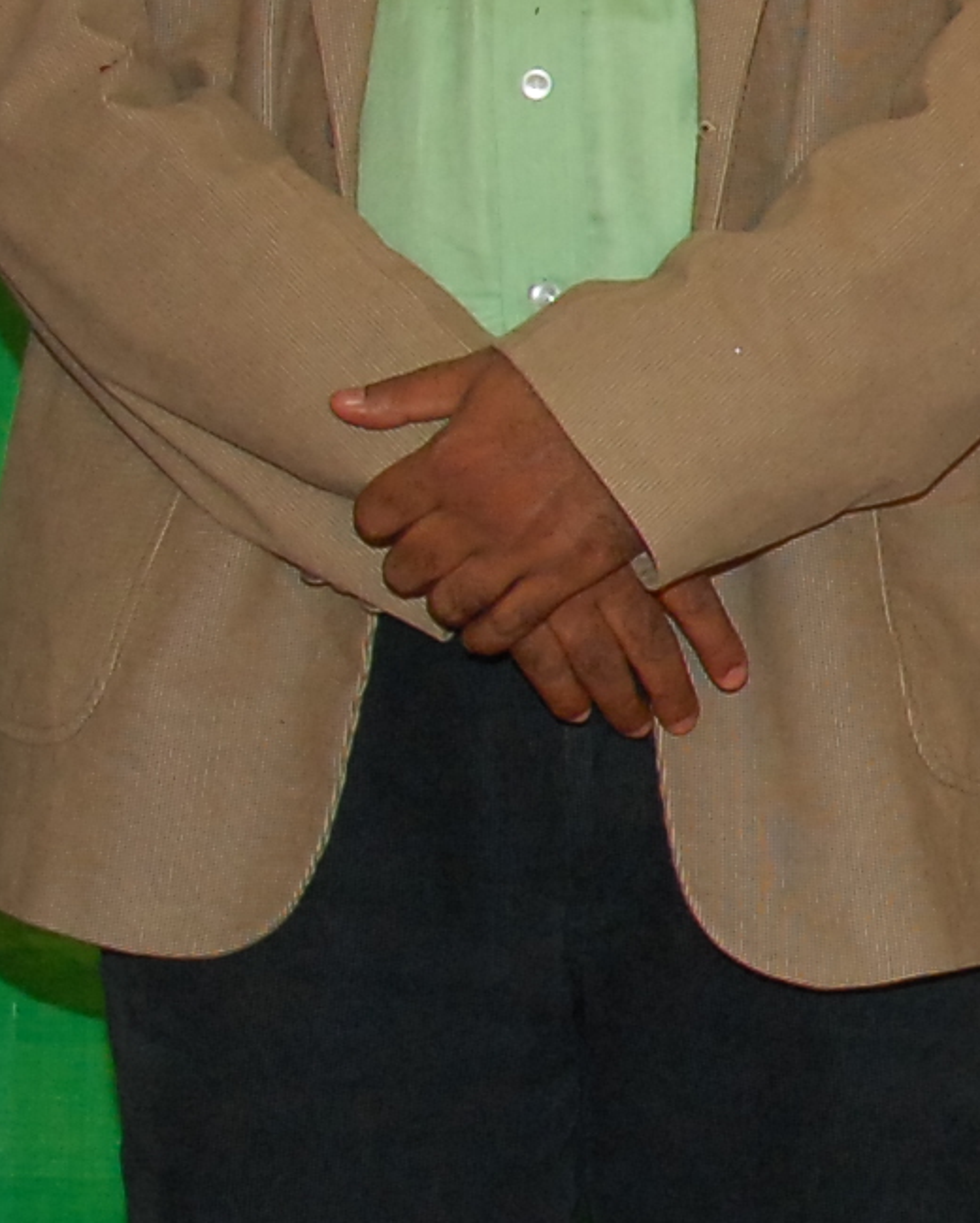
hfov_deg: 6.3
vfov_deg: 8.3
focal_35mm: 232
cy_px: 313
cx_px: 2574
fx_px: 8407
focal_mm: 25
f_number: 5.6
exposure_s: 1/125
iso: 400
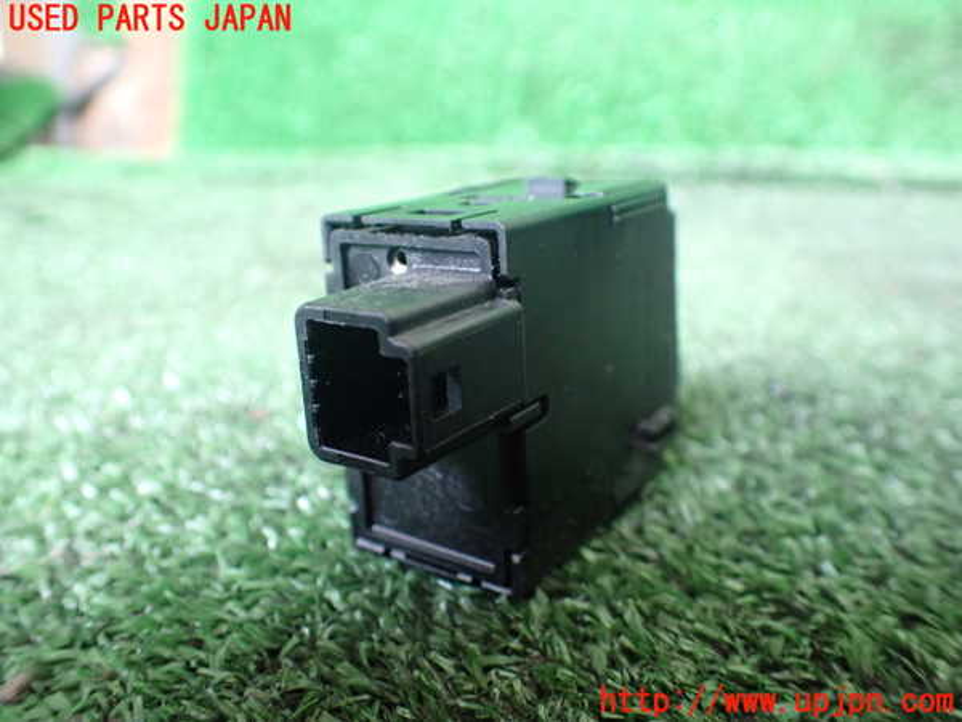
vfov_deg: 46.8
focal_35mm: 30
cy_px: 361
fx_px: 834
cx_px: 481
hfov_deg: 60.0
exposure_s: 1/50
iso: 800
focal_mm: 5.4
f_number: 2.3
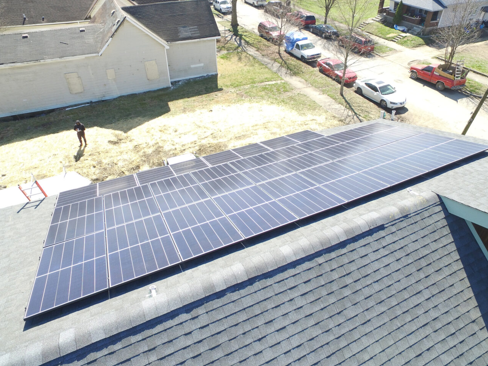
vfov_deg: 56.6
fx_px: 338
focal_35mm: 24
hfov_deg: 71.6
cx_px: 255
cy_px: 157
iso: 100
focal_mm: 3.61
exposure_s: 1/245
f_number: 2.8
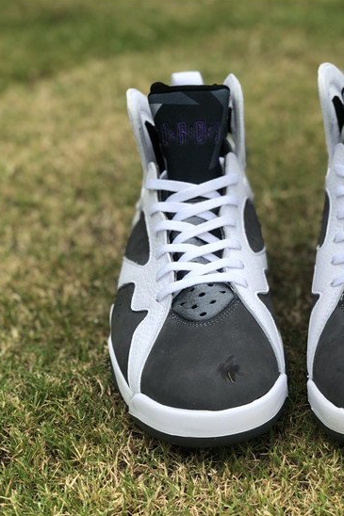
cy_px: 256
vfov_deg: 27.7
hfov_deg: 18.4
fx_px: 1047
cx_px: 309
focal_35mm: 73
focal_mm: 6
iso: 16
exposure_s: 1/298
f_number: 2.4
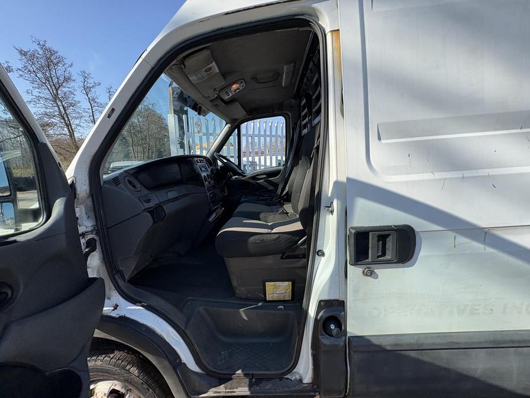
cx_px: 265
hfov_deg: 102.1
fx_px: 214
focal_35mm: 14
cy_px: 199
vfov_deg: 85.7
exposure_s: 1/600
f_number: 2.2
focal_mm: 2.22
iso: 40
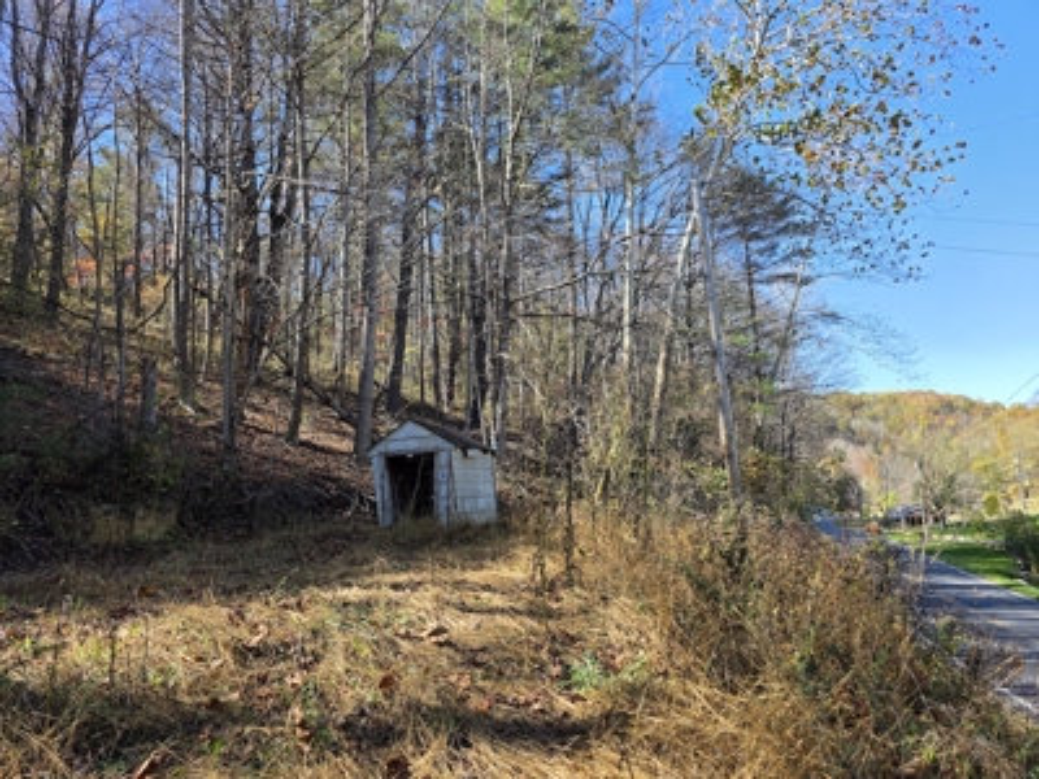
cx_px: 520
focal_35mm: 23
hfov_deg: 73.9
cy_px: 390
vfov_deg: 58.9
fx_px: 690
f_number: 1.7
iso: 80
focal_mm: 6.3
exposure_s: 1/1529
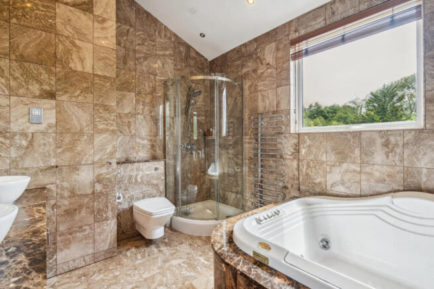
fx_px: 193
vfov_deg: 73.8
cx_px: 217
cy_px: 144
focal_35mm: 16
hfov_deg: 96.7
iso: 400
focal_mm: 16
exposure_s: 1/30
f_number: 6.3
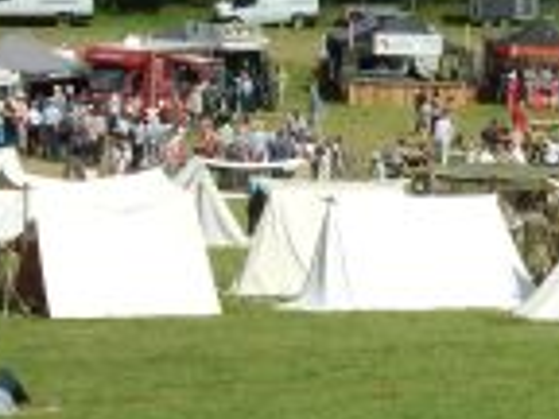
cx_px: 730
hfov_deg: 10.8
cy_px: 384
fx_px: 2891
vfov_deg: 8.3
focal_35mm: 179
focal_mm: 7.6
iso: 125
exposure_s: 1/1600
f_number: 4.2
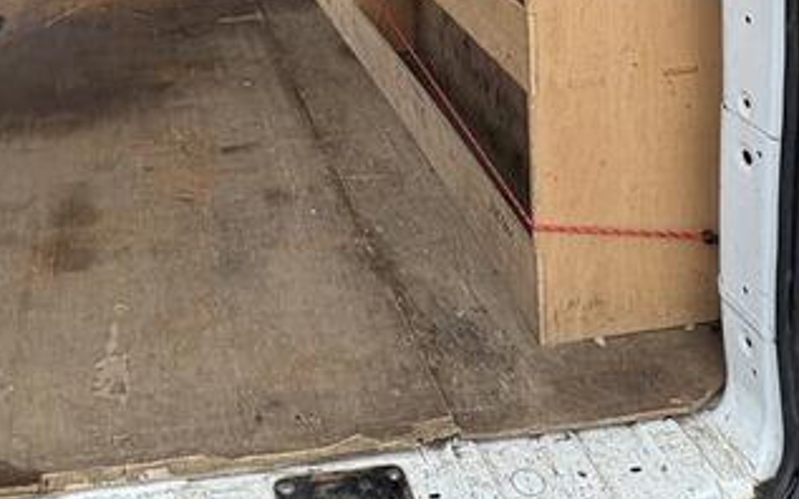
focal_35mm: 42
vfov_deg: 25.2
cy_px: -194
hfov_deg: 45.5
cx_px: 194
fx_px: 914
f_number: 2.2
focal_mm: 2.22
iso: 125
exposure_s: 1/136
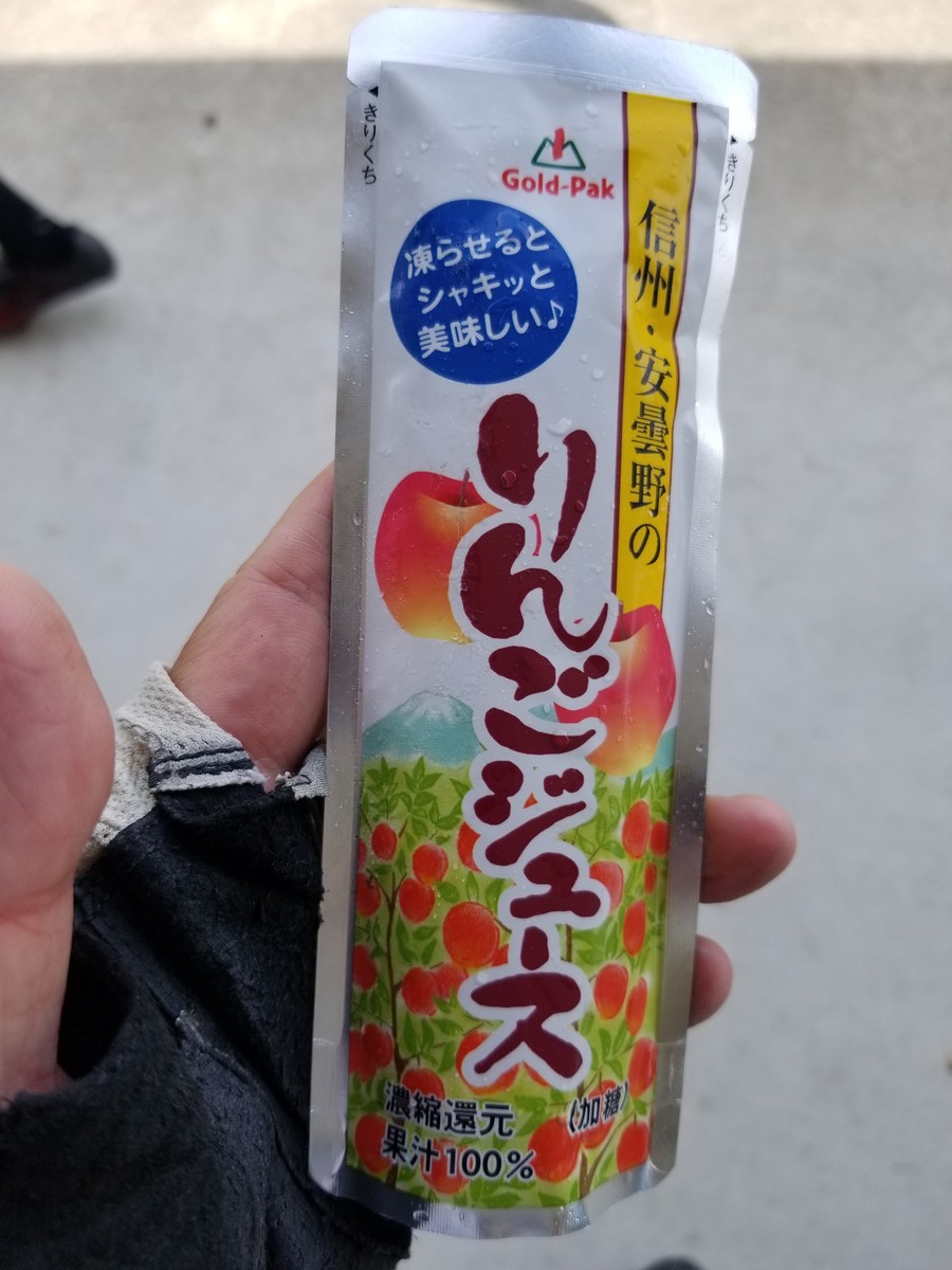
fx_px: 953
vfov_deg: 67.3
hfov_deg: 53.1
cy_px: 635
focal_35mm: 26
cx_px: 476
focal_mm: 4.3
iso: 50
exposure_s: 1/846
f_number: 1.7
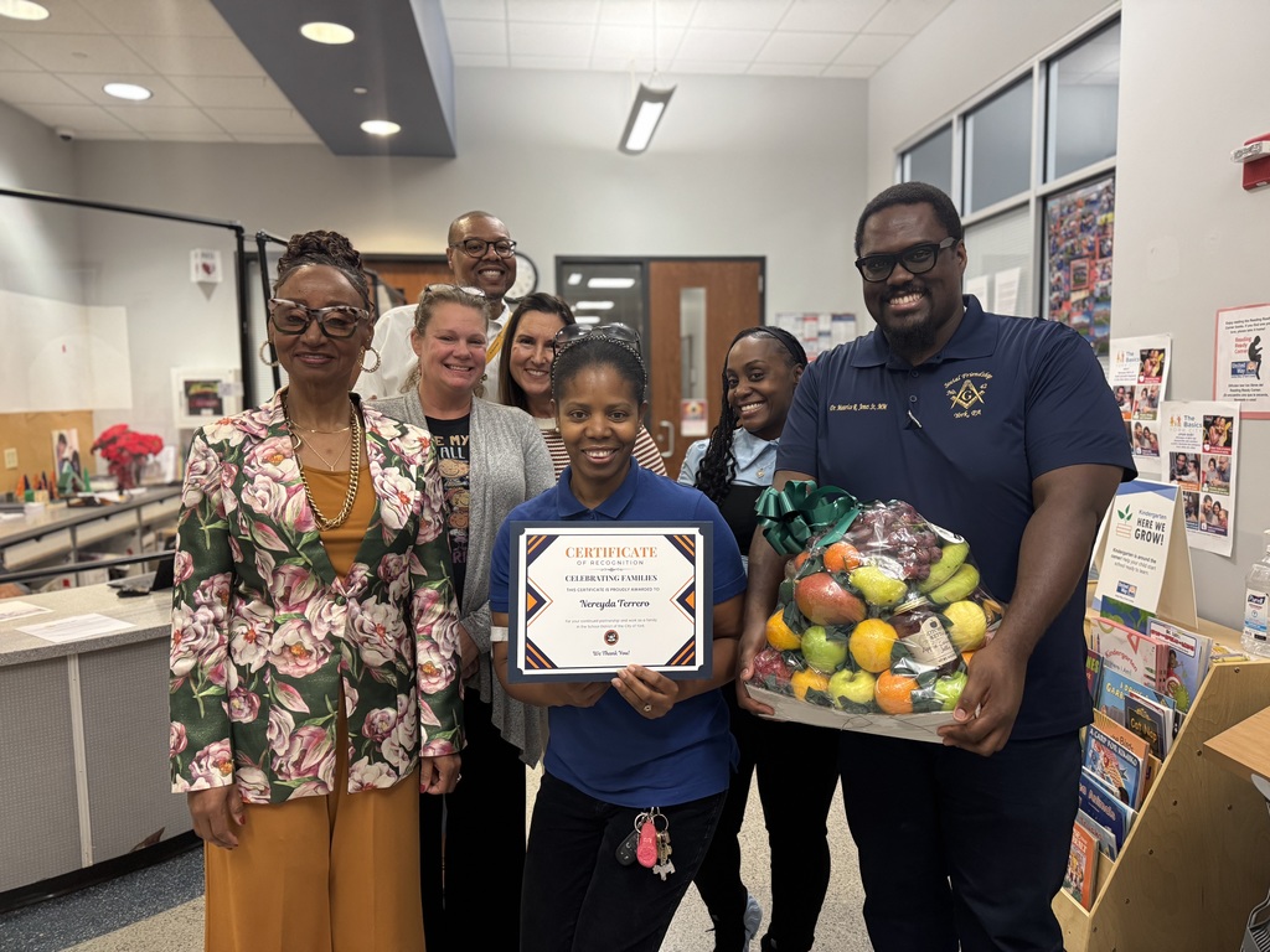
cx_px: 635
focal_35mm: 24
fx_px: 881
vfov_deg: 56.8
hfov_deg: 71.6
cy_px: 476
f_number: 1.78
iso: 320
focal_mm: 6.76
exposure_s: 1/60
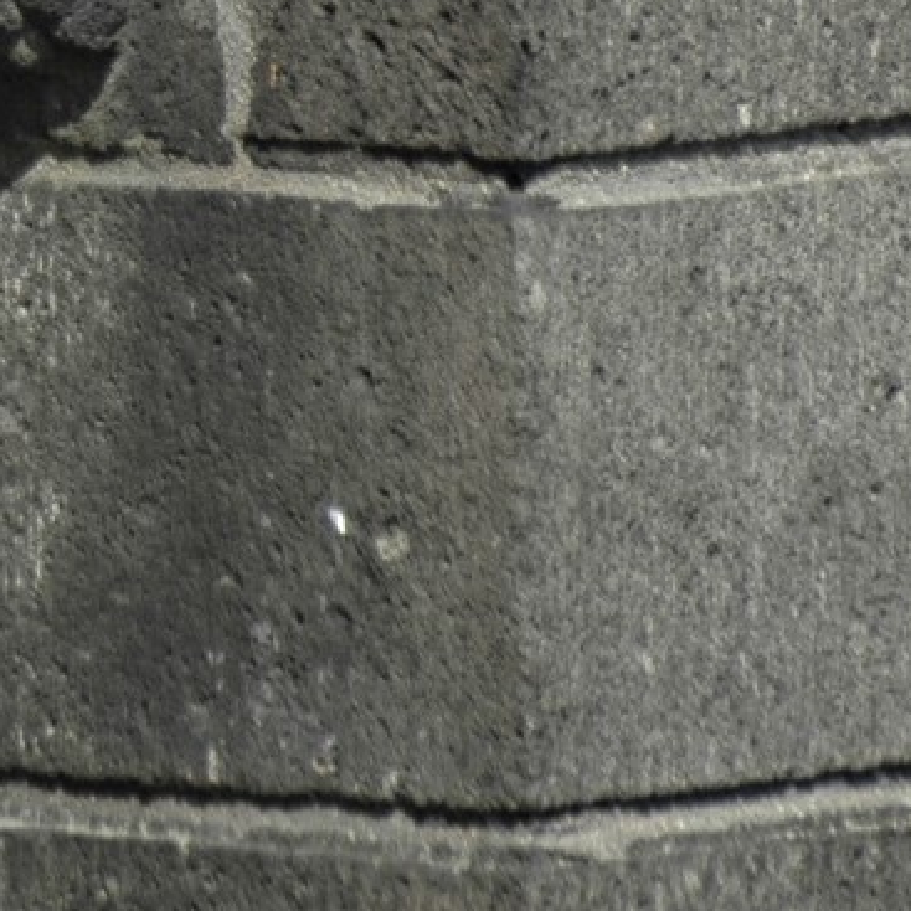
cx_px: -621
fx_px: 50349
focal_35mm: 1691
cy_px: -266
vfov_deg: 1.0
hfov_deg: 1.0
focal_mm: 300
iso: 200
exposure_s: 1/800
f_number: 5.6
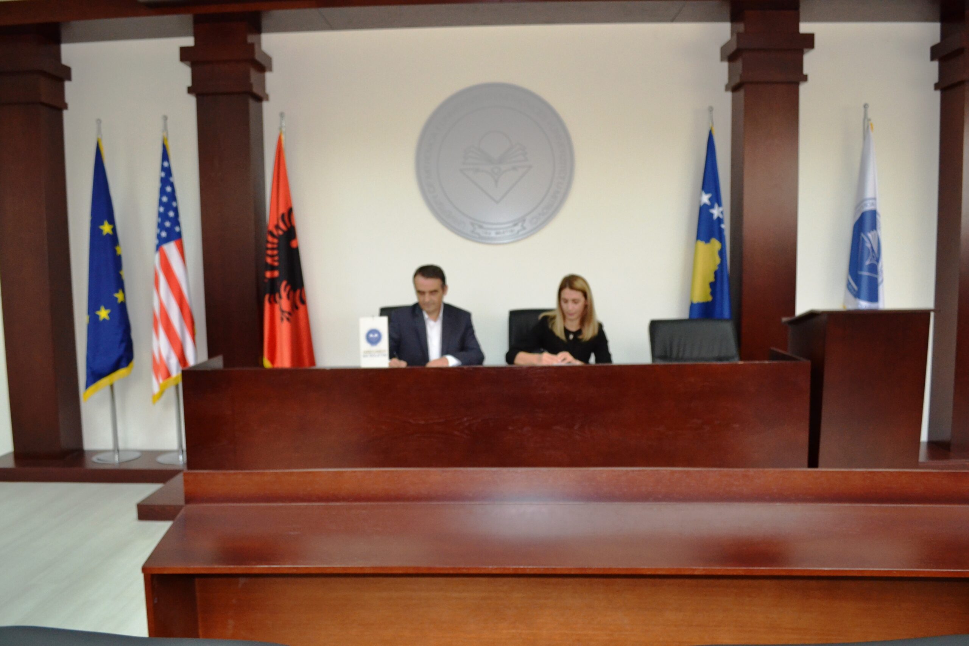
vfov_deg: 47.9
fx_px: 727
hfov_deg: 67.4
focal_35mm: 27
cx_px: 484
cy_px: 323
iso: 1600
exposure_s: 1/60
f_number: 3.5
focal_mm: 18
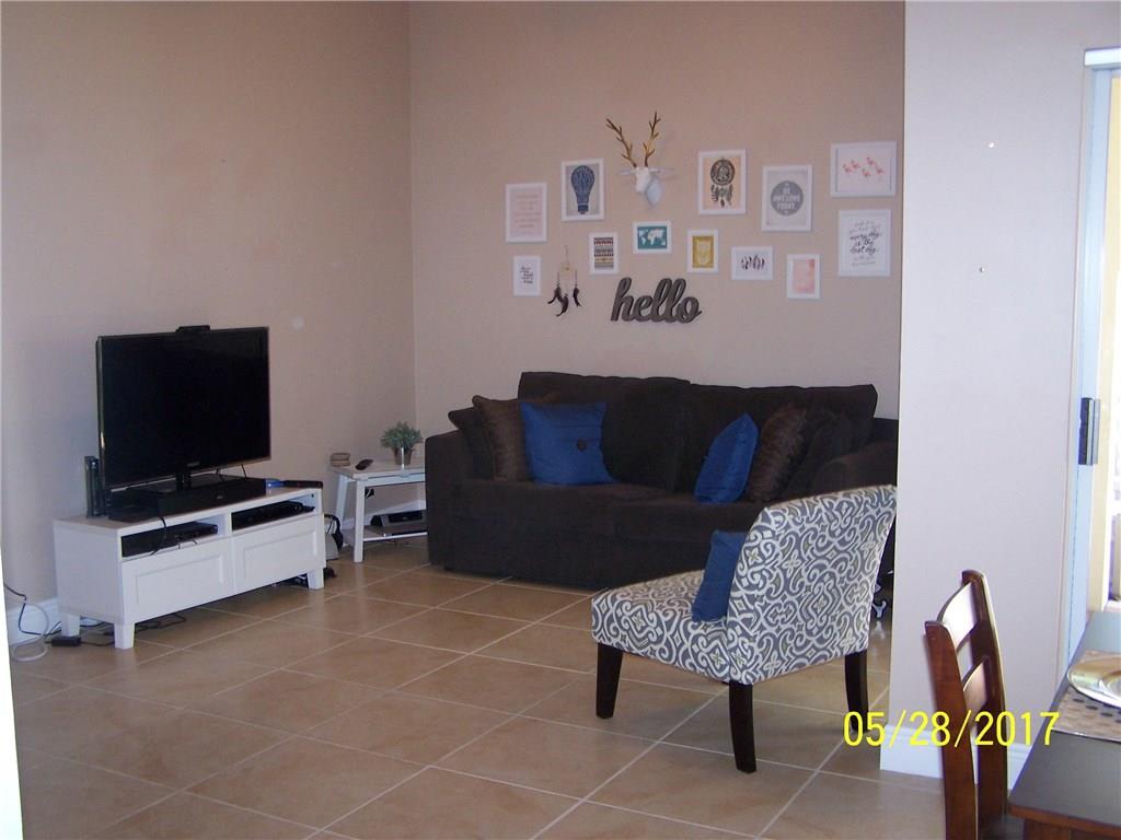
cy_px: 420
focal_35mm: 38
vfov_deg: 37.7
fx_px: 1231
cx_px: 560
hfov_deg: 49.0
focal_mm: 6.3
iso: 140
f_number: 2.8
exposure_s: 1/60
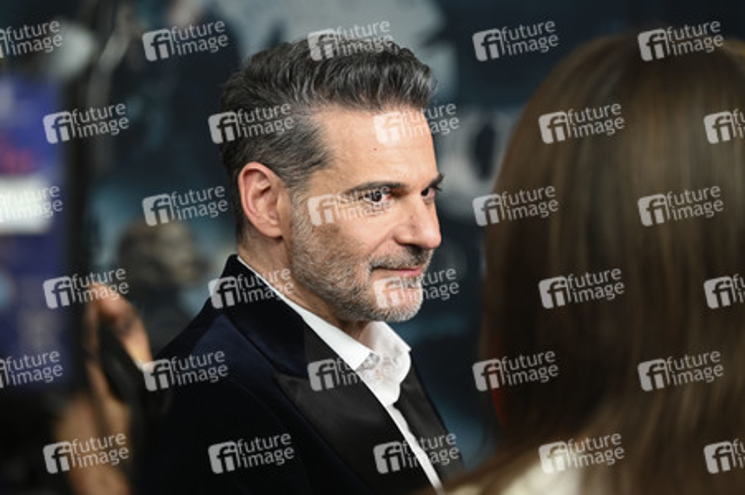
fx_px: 1551
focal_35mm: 75
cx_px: 372
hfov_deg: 27.0
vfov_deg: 18.2
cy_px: 248
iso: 200
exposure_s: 1/125
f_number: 2.8
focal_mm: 75
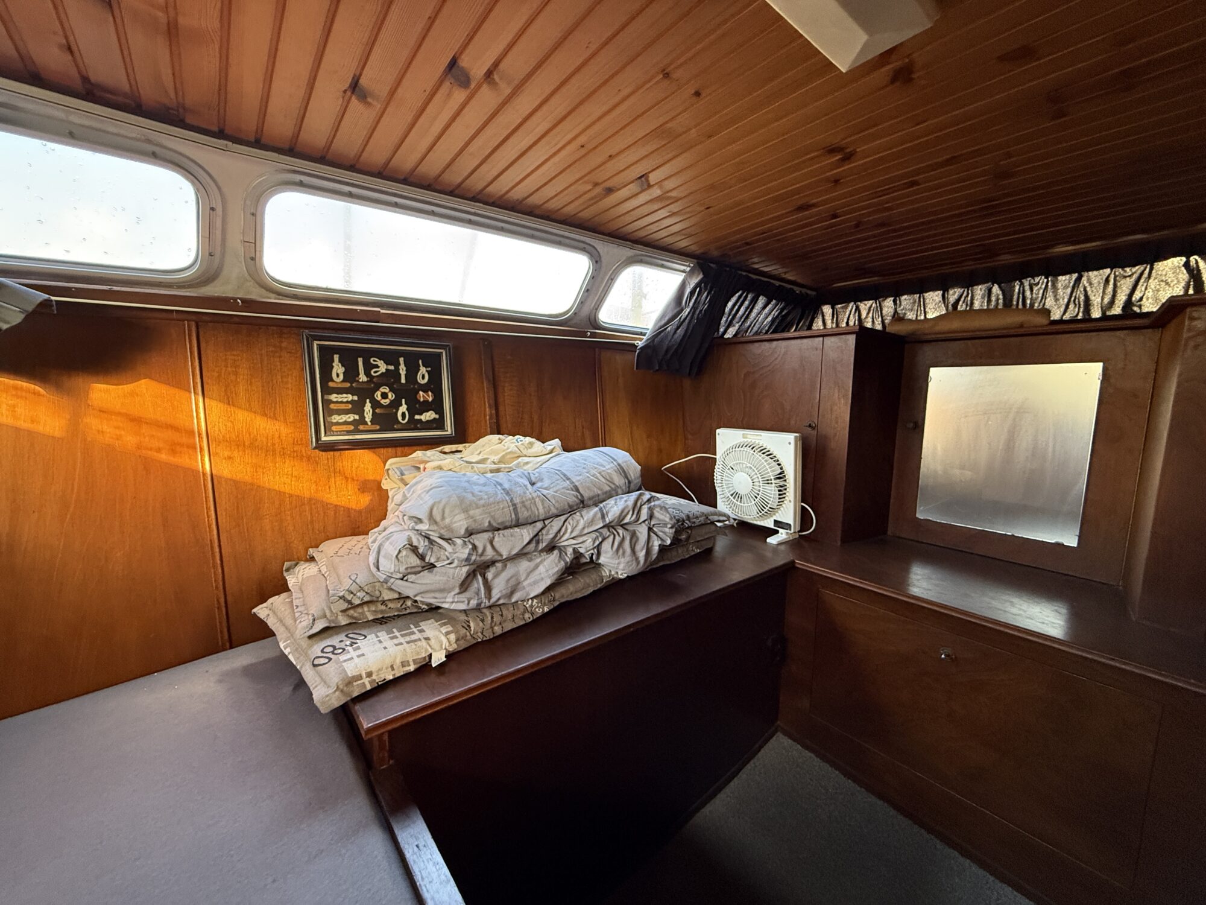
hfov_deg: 102.1
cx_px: 603
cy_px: 452
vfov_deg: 85.7
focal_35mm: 14
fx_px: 488
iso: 320
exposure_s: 1/74
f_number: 2.2
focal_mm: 2.22
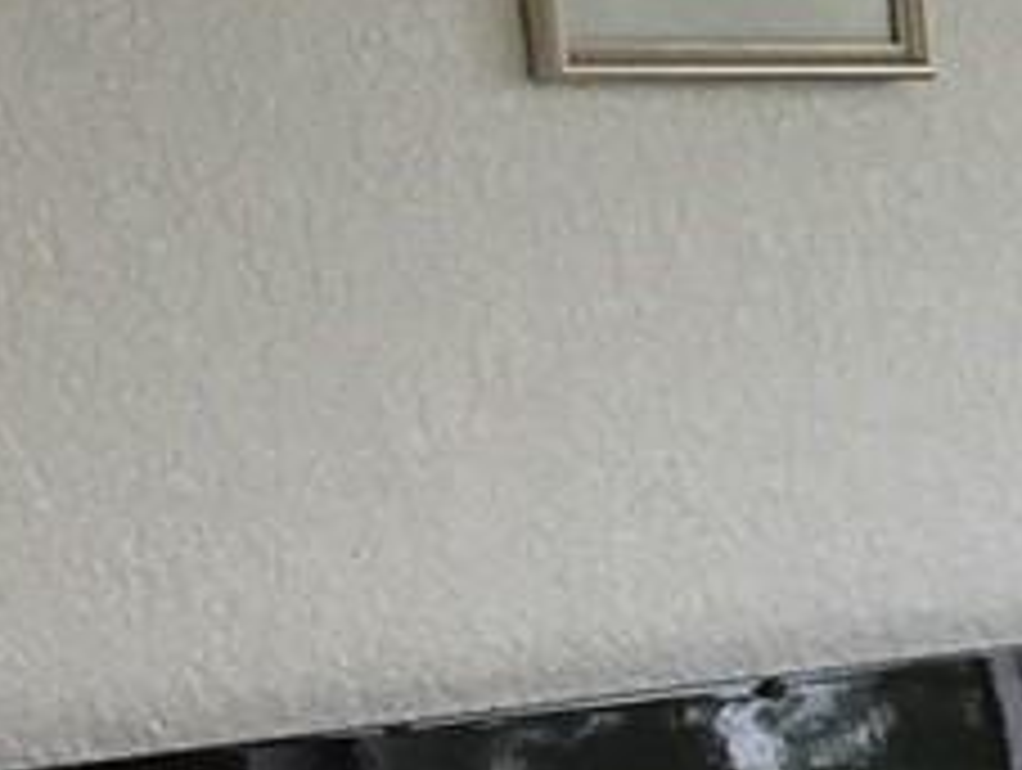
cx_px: 2544
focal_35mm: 204
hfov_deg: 8.7
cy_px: 1495
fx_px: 6032
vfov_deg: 7.1
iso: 25
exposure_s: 1/40
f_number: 2.2
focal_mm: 4.15
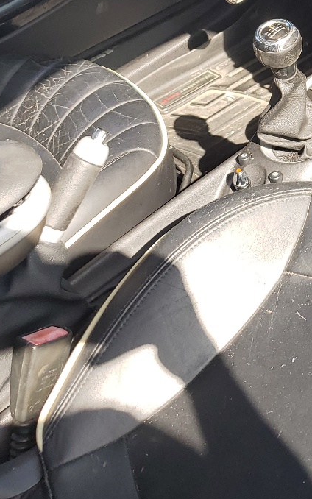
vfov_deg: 30.3
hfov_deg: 18.6
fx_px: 884
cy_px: 60
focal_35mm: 65
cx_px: 407
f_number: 1.5
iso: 50
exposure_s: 1/455
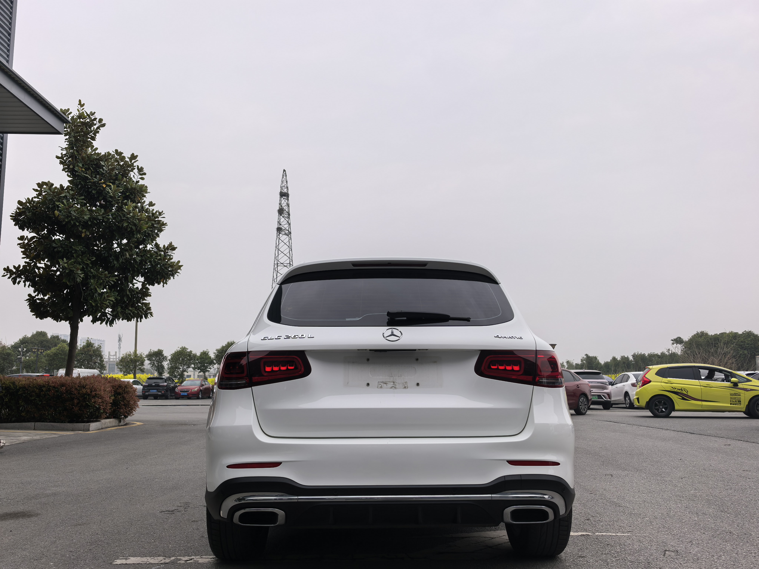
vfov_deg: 44.2
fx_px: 702
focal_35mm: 32
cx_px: 380
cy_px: 284
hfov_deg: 56.8
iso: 50
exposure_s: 1/388
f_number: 2
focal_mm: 6.98
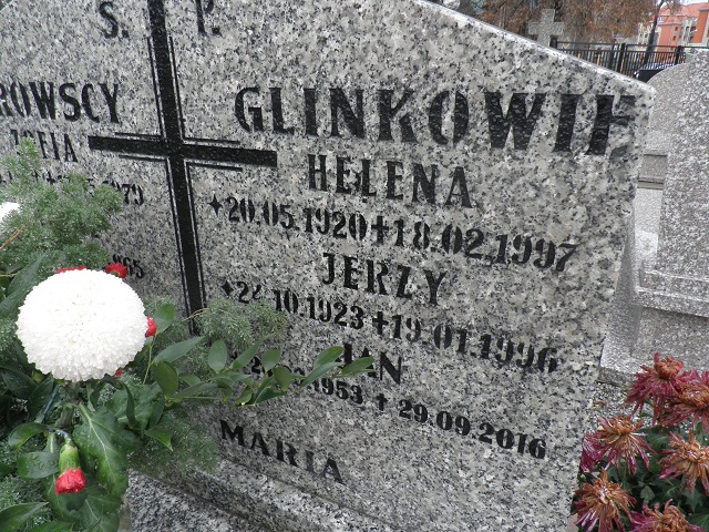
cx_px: 354
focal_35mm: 24
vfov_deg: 56.8
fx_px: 492
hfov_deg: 71.6
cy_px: 266
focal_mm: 4.3
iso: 64
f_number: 3.3
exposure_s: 1/60
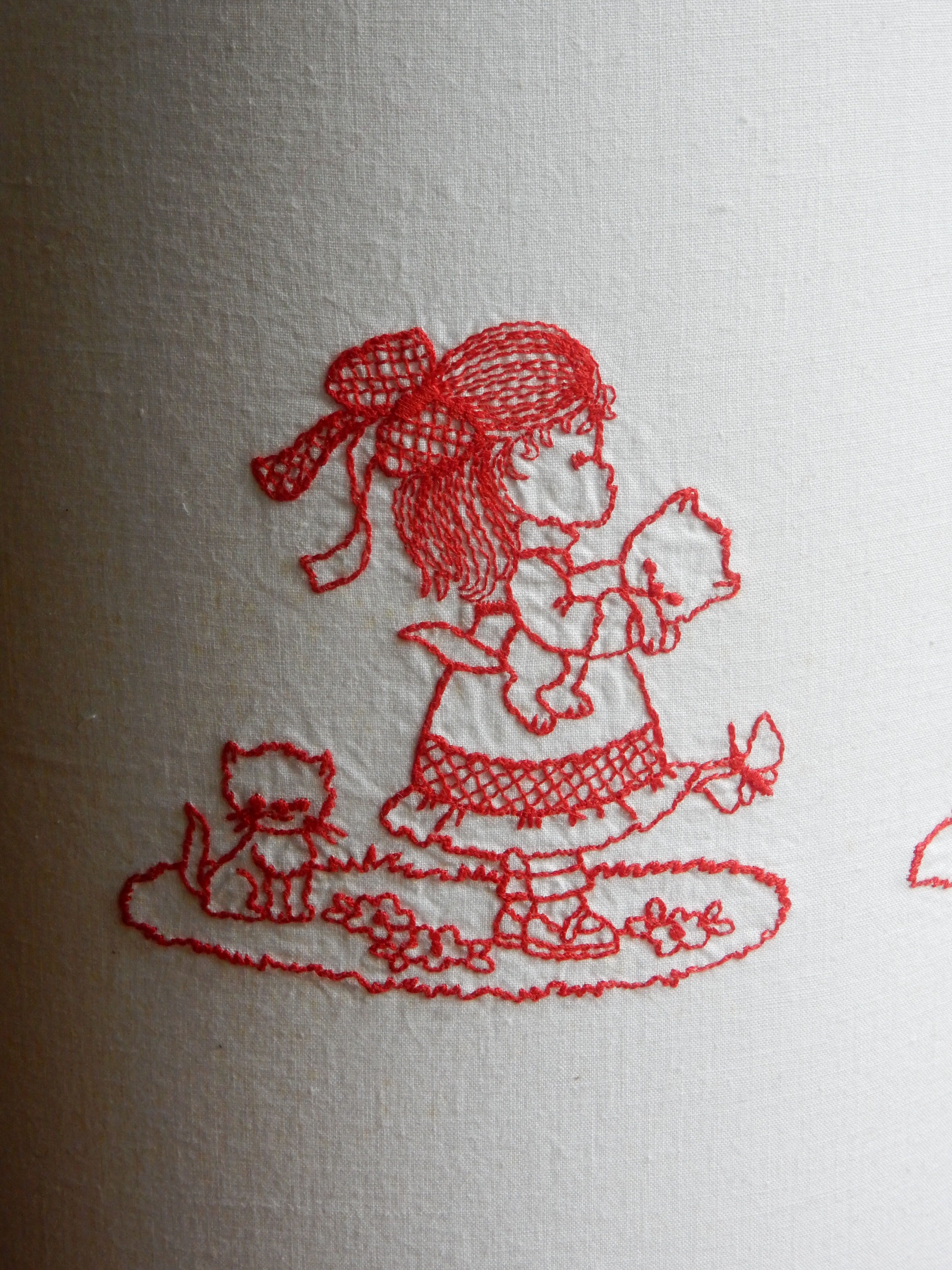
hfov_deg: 20.7
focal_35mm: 71
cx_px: 476
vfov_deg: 27.4
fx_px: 2603
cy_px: 635
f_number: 4.8
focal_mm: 12.6
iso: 400
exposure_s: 1/60
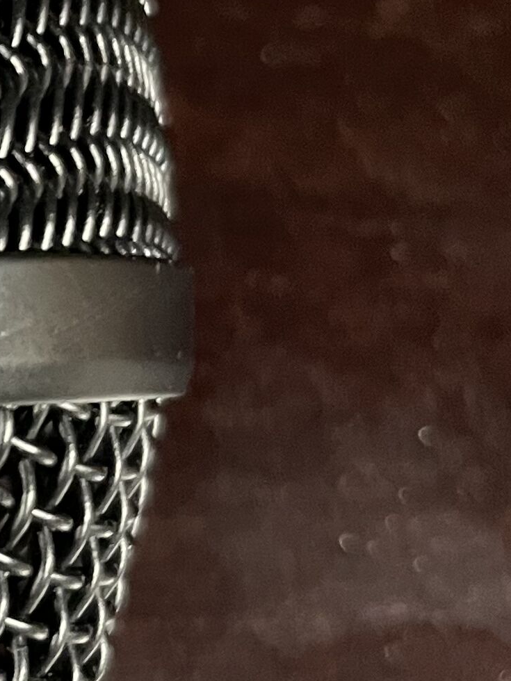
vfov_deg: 18.4
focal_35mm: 107
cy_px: 274
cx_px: -425
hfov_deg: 12.6
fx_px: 2106
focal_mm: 4.2
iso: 640
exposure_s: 1/25
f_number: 1.6
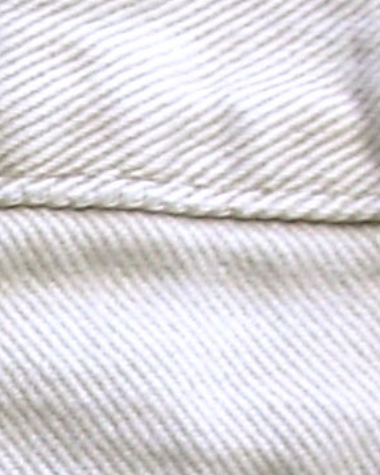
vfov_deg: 7.2
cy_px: 614
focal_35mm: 264
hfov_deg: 5.8
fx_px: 3711
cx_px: -321
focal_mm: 6.3
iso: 50
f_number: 2.9
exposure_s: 1/37
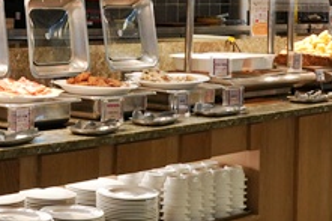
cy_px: -101
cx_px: 6
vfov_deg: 11.3
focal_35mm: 116
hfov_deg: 17.2
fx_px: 1073
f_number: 8
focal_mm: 25.1
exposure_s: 1/25
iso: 640
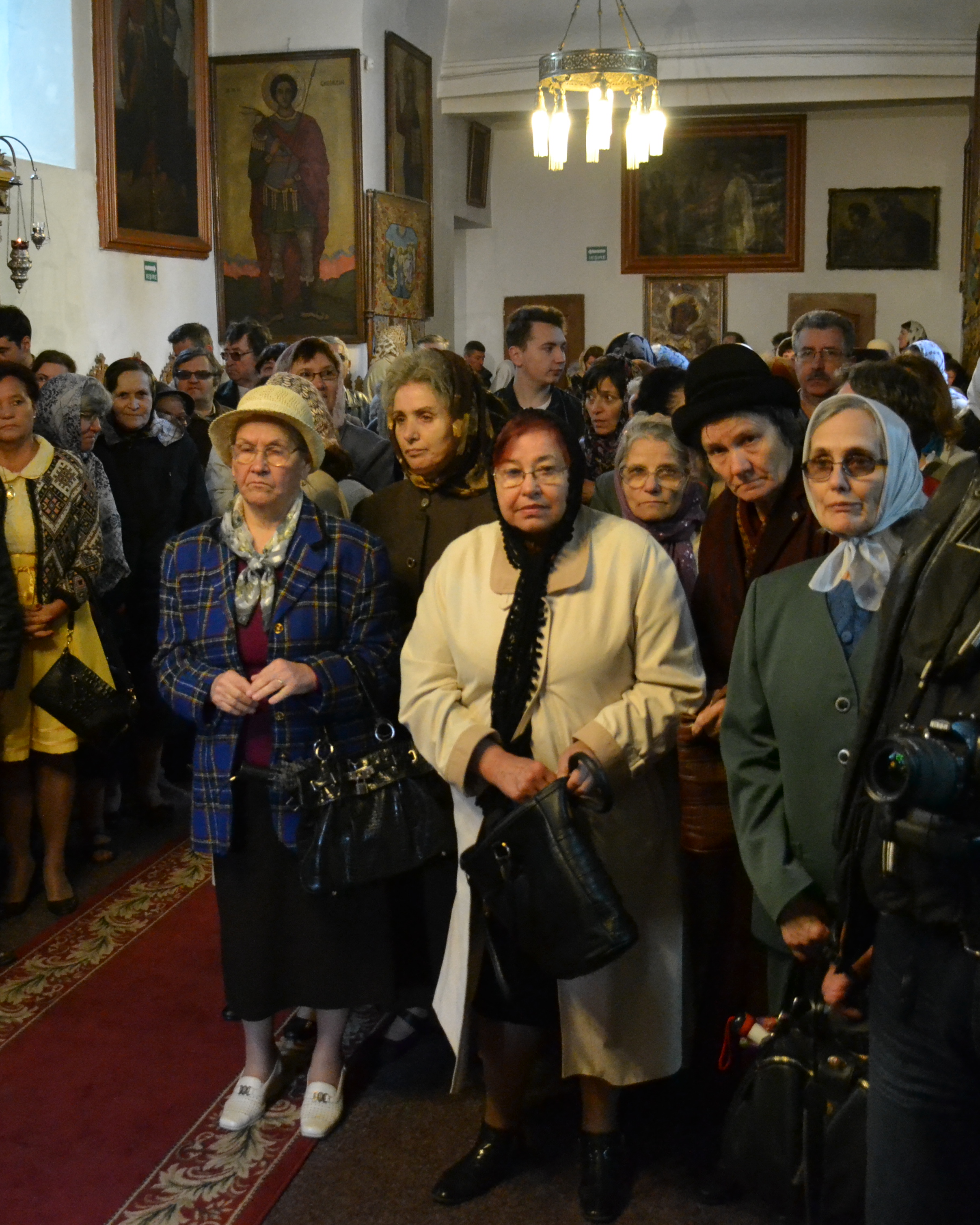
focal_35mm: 43
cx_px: 456
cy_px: 607
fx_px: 1559
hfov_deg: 34.9
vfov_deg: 42.9
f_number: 3.5
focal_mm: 20
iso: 3200
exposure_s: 1/100
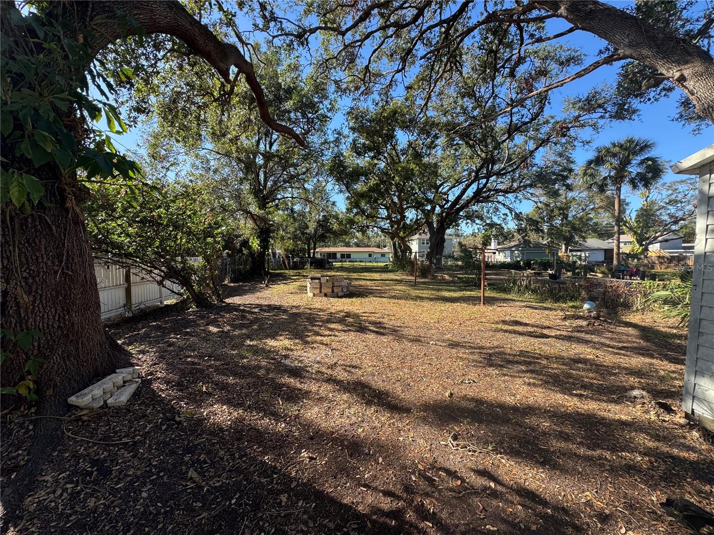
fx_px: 289
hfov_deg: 102.1
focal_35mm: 14
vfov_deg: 85.7
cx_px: 357
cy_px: 268
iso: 40
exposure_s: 1/505
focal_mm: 2.22
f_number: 2.2
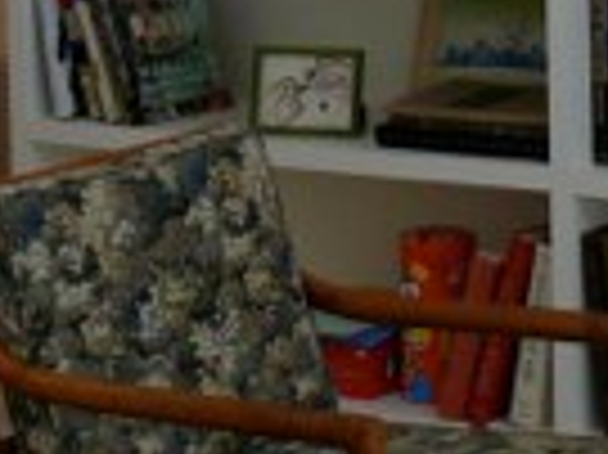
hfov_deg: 9.6
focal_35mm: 207
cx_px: 459
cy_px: -481
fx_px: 3633
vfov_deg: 6.9
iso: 100
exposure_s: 1/60
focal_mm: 7.4
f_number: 2.8
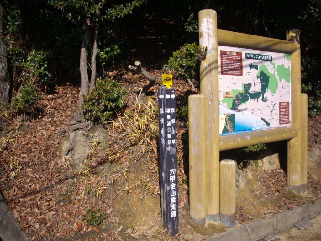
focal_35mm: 37
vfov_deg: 38.7
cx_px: 160
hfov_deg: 50.1
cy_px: 120
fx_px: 343
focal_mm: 6.2
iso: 100
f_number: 5.6
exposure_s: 1/500
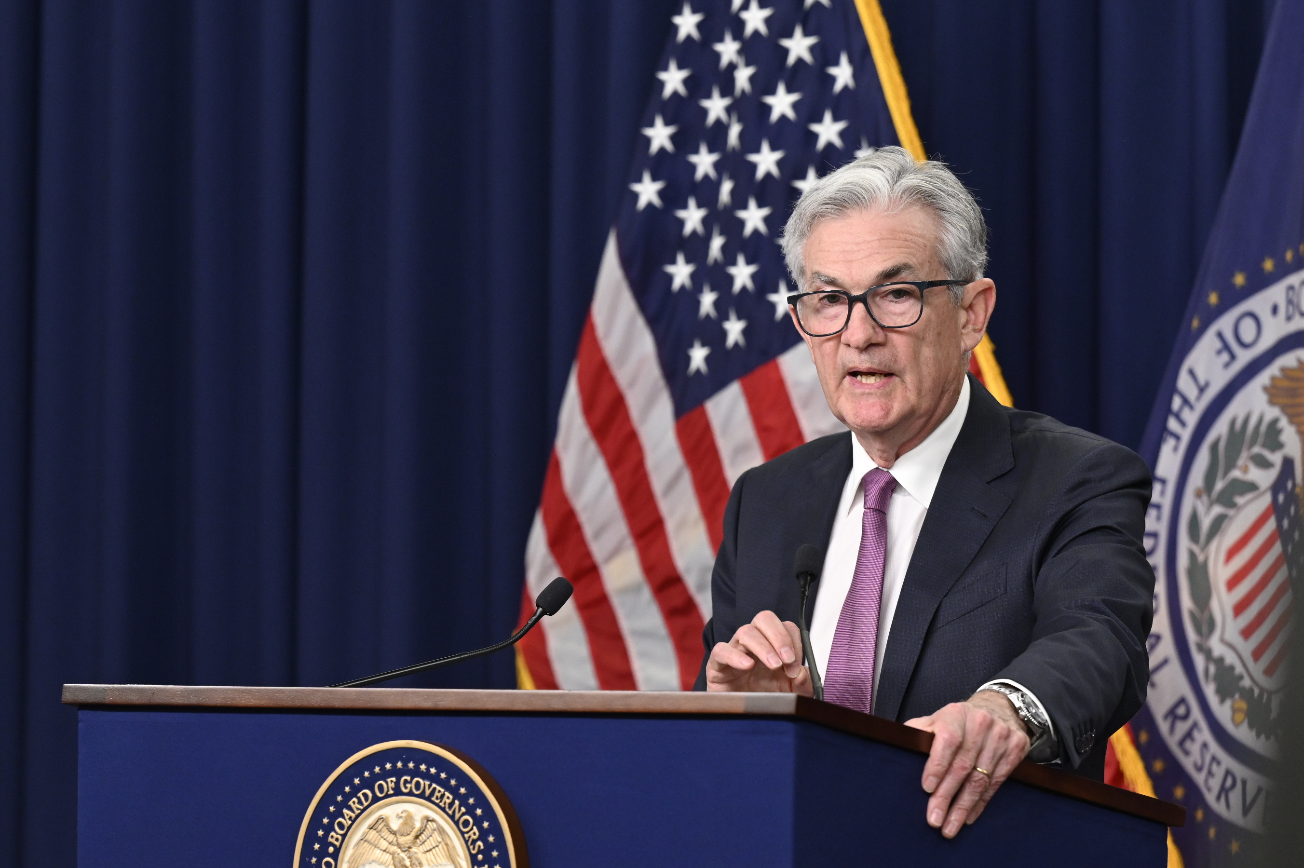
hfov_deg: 9.8
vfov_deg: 6.5
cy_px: 434
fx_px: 7603
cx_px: 652
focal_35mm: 210
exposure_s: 1/250
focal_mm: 140
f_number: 4
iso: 1250
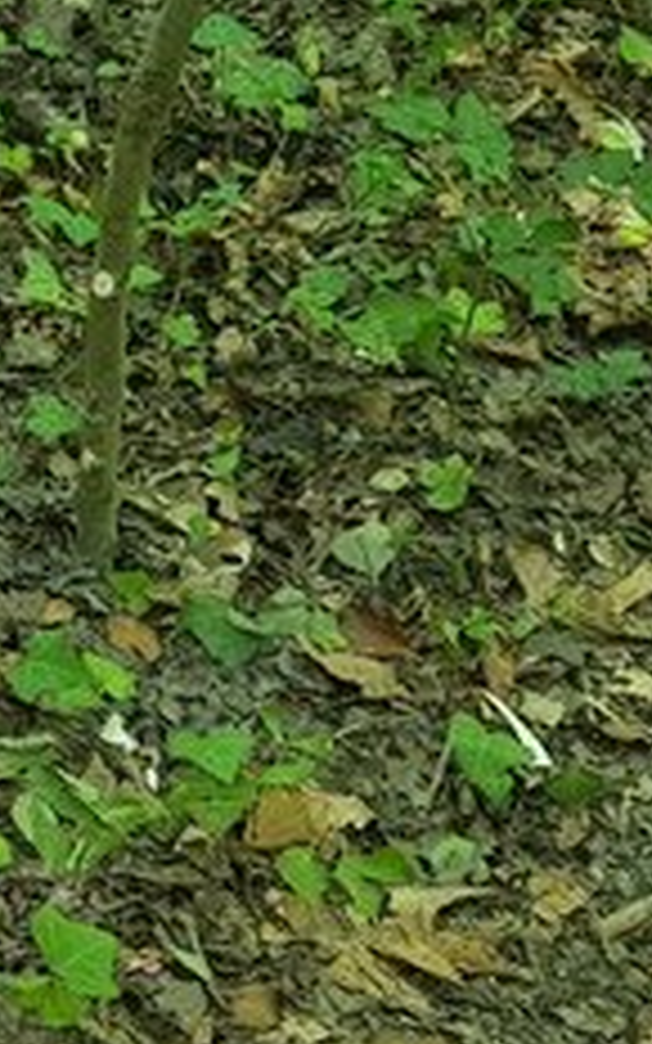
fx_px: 2701
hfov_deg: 11.9
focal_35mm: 95
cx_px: -746
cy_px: -104
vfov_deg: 20.8
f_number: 1.7
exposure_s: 1/50
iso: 80
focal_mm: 4.2
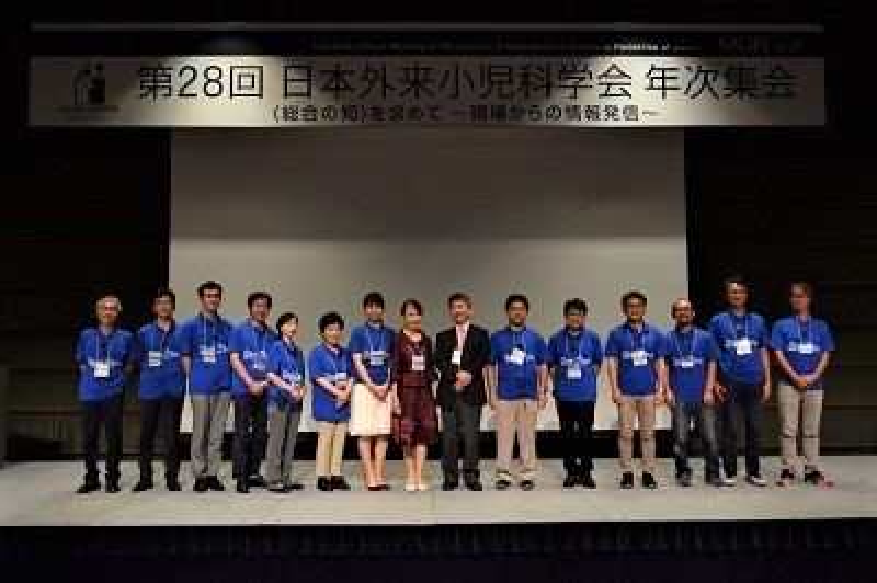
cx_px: 438
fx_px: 876
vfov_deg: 36.8
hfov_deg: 53.2
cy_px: 292
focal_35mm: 36
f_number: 4
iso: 500
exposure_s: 1/60
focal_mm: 24
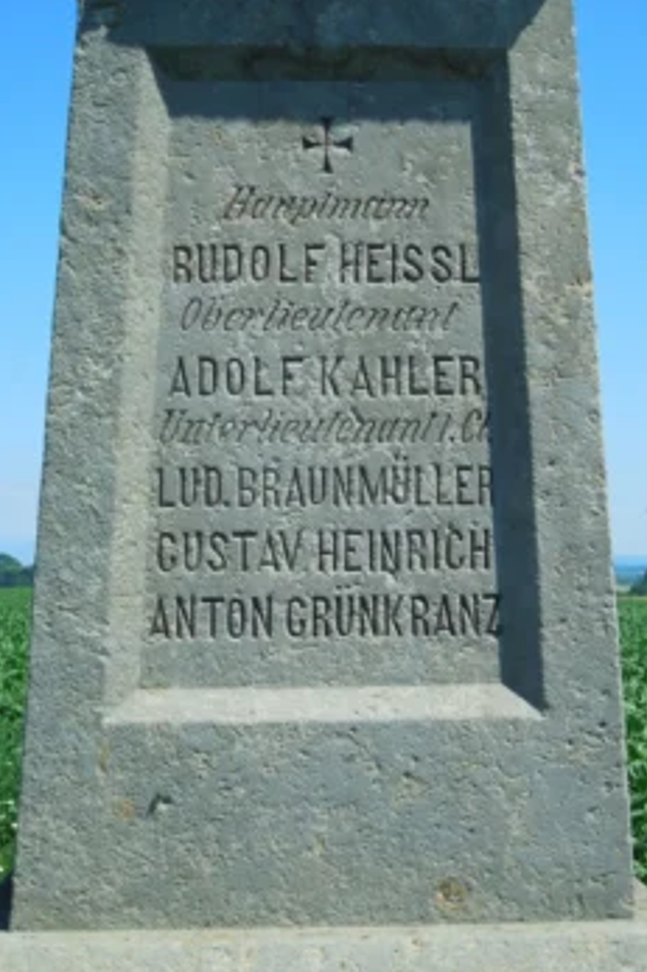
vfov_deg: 35.1
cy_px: 485
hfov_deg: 23.8
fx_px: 1538
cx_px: 336
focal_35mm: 57
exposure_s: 1/640
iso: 400
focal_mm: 9.8
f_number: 8.4
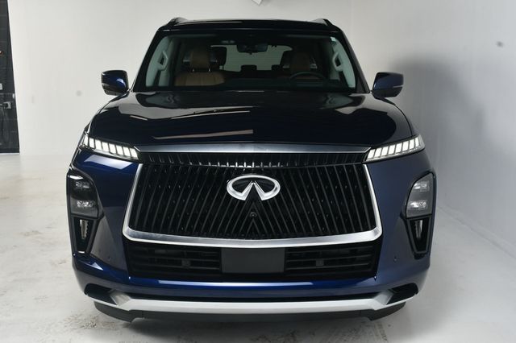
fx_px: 559
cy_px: 172
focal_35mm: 39
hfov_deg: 49.6
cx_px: 258
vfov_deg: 34.2
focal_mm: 26
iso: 100
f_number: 11
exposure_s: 1/160
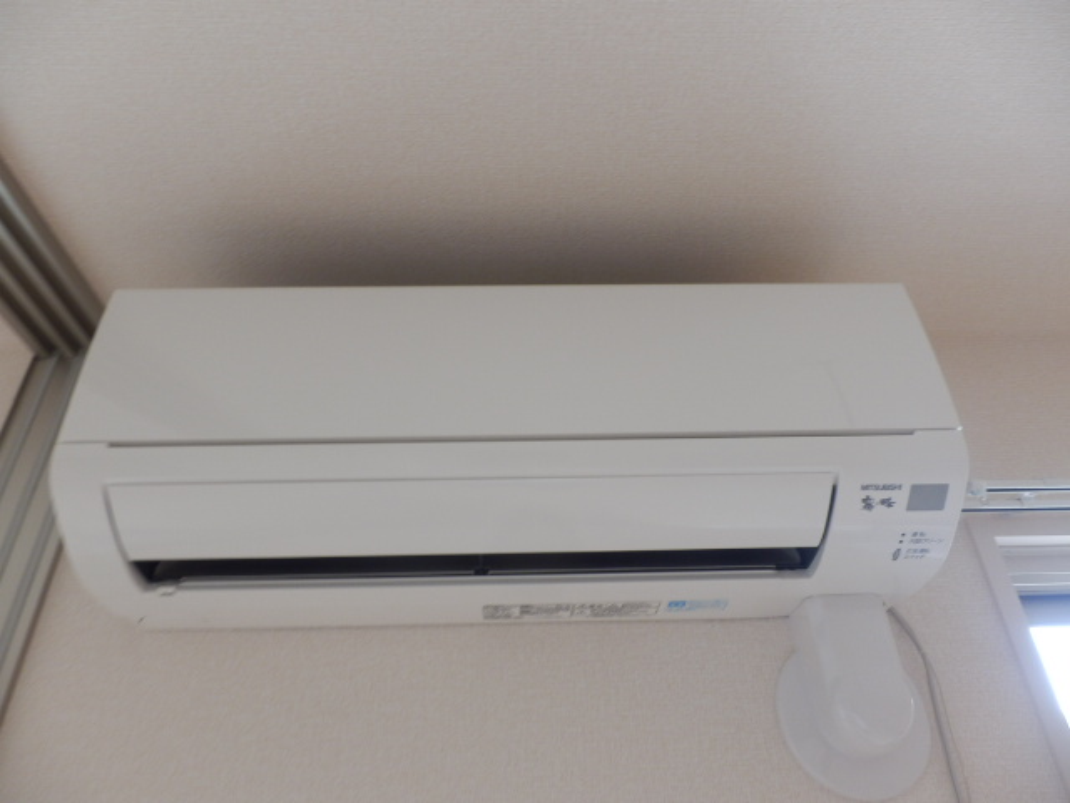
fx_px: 742
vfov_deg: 56.8
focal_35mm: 24
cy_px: 402
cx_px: 535
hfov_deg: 71.6
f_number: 3
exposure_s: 1/30
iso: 125
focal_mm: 4.2
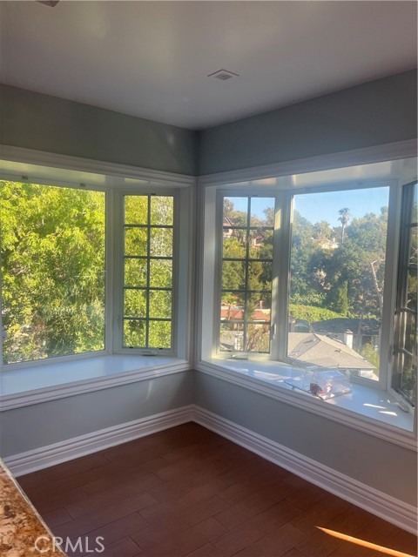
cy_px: 278
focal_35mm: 26
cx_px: 209
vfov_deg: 67.3
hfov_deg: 53.1
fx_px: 419
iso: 40
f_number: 1.6
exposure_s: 1/282
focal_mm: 5.1
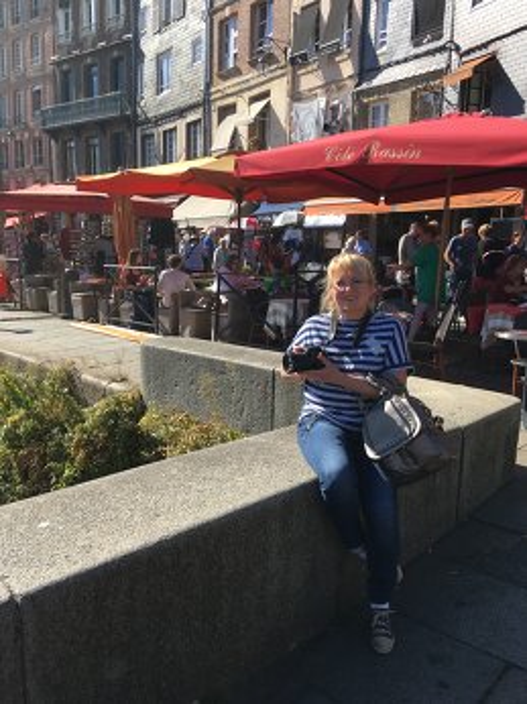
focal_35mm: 29
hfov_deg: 48.2
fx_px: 589
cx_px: 264
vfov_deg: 61.7
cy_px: 352
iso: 25
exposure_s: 1/894
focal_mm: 4.15
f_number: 2.2
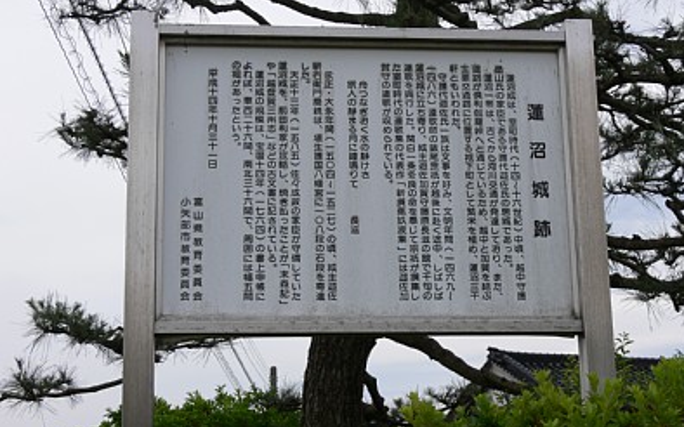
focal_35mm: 71
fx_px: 1323
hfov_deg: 29.0
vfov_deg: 18.3
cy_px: 198
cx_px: 345
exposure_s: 1/400
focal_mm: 13.9
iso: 80
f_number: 5.6
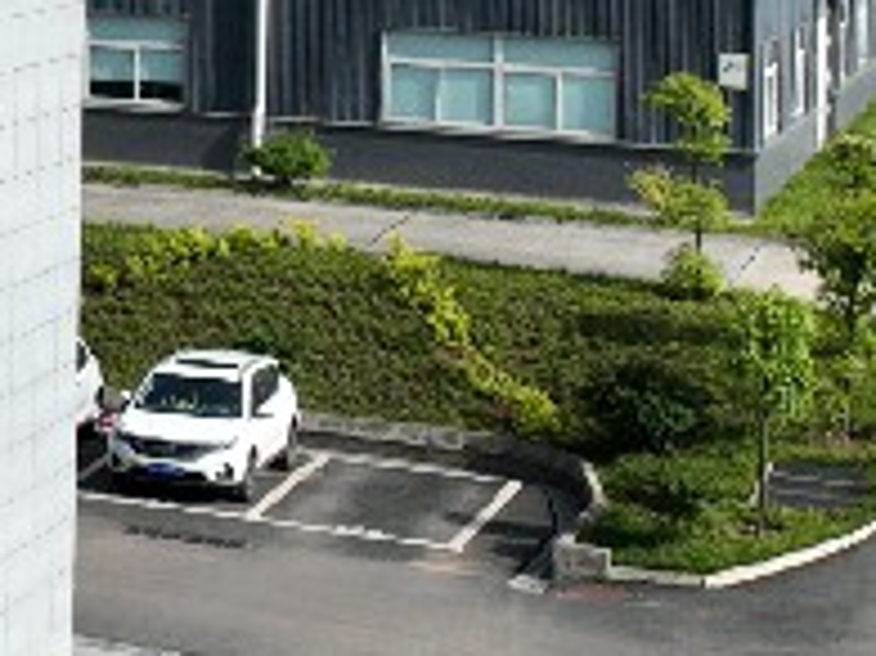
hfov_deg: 11.9
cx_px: -1388
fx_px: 3187
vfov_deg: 11.4
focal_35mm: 126
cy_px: -231
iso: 100
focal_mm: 12.29
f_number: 2.8
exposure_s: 1/1600
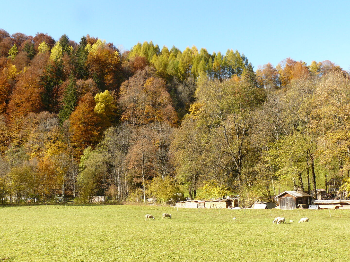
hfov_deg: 51.4
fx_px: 364
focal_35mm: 36
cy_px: 131
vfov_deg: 39.7
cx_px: 175
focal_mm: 6
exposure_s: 1/200
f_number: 5.6
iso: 200
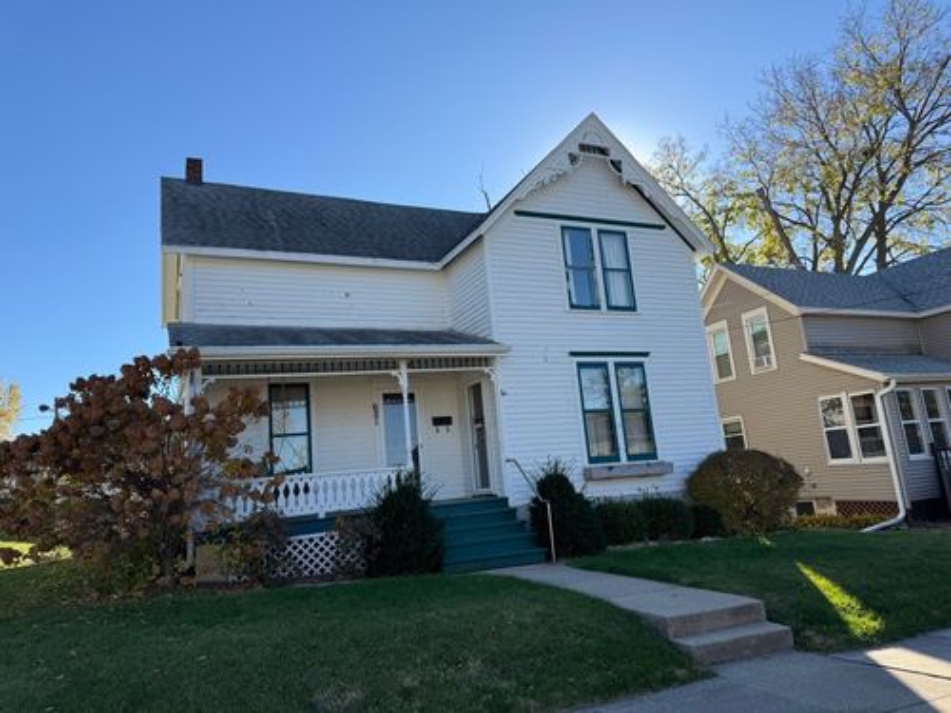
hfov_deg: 71.6
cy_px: 356
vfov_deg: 56.8
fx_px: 659
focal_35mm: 24
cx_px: 476
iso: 80
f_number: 1.78
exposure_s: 1/2232
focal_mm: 6.76
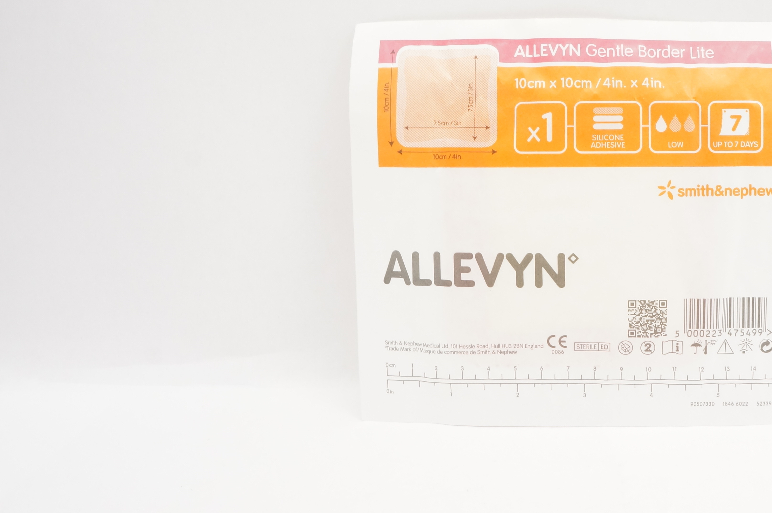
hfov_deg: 45.9
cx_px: 573
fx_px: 878
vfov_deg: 32.4
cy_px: 198
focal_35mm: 41
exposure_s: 1/30
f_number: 11
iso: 800
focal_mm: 18
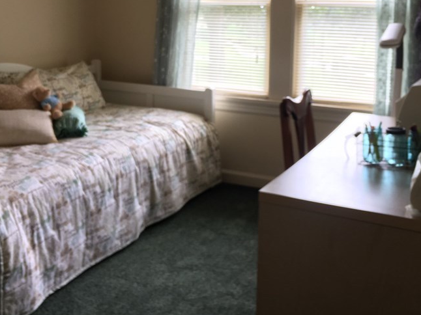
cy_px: 74
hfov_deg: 41.3
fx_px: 559
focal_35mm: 46
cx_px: 206
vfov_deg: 30.9
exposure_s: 1/30
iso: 25
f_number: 2.2
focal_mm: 4.15
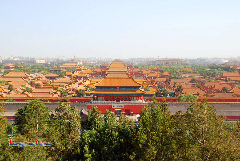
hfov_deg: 41.1
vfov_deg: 28.1
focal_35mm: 48
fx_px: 320
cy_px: 80
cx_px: 120
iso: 100
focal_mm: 32
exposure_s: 1/160
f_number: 6.3
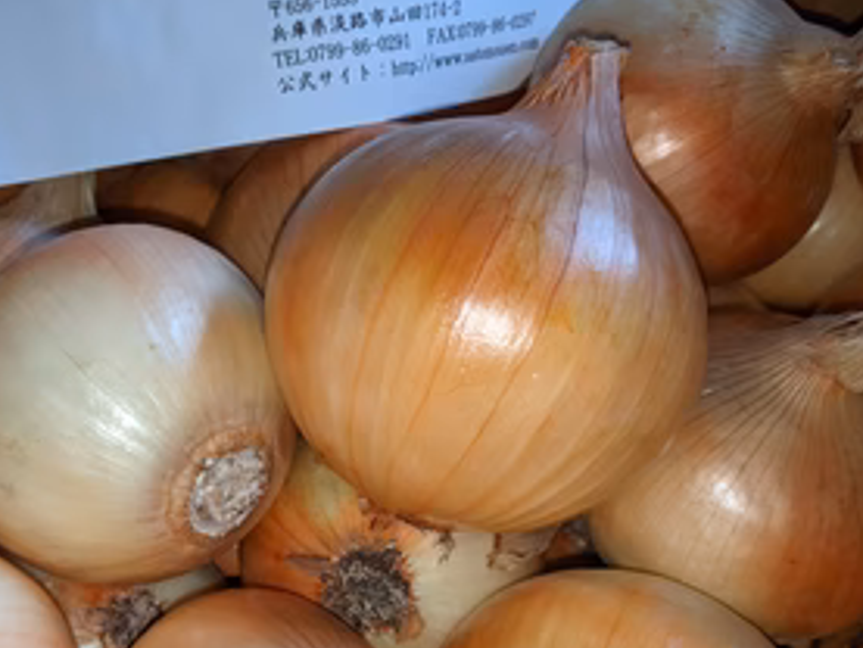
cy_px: 452
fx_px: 973
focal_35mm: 39
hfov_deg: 47.3
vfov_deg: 36.3
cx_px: 308
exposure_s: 1/59.9
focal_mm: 4.44
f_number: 1.8
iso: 72
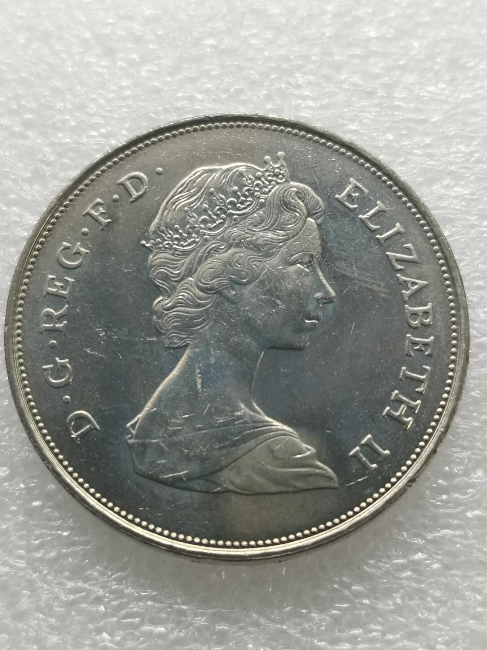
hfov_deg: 21.6
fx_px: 1276
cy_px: 325
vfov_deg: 28.6
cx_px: 244
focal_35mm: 68
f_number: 1.6
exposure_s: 1/100
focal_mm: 5.56
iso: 80
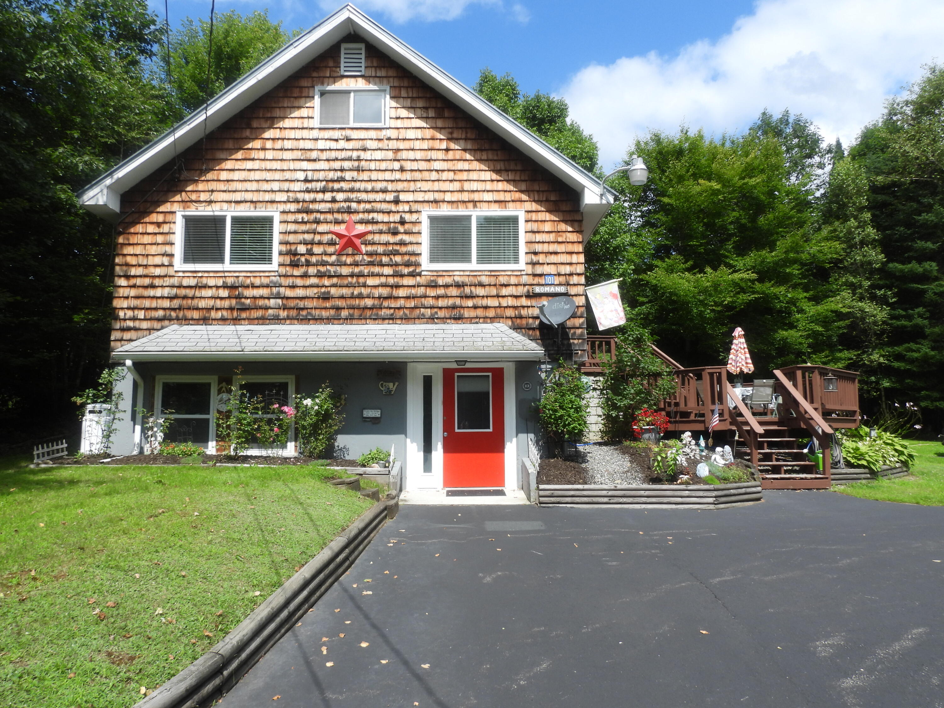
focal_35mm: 24
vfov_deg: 56.8
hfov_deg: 71.6
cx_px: 472
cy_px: 354
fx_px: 654
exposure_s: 1/400
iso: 100
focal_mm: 4.3
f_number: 5.6
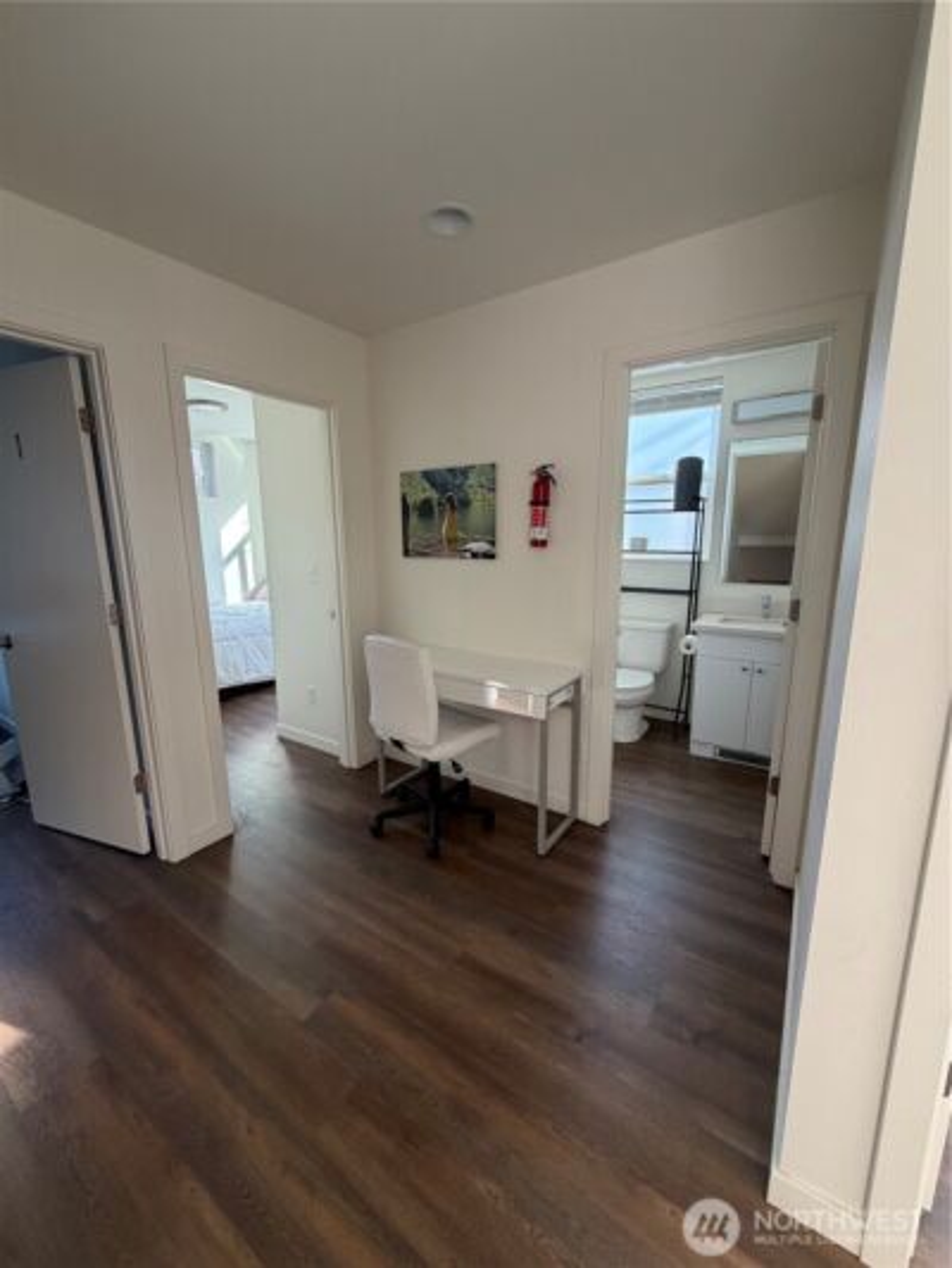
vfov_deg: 102.1
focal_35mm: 14
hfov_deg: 85.7
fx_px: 513
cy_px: 634
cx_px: 476
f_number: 2.2
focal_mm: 2.22
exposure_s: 1/121
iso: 250
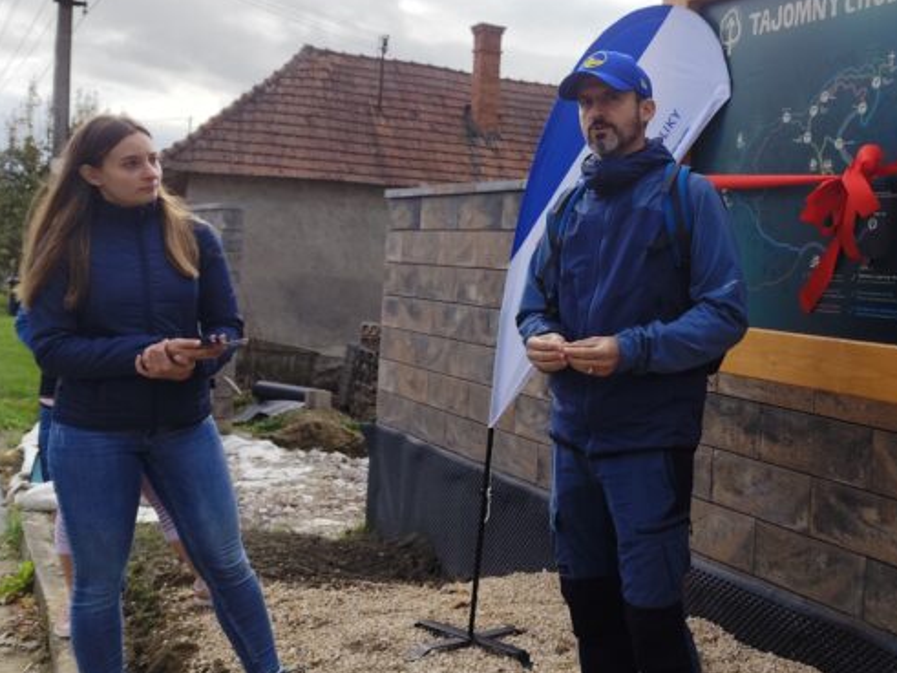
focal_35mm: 36
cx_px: 691
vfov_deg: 39.5
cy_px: 269
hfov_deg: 49.0
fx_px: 933
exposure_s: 1/860
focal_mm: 6.19
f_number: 1.65
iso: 50
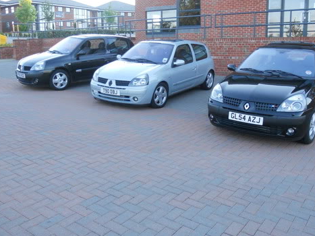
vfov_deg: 38.5
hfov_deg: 50.1
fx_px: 337
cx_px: 173
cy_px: 92
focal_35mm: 37
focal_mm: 4.9
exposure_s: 1/125
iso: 320
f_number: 3.2
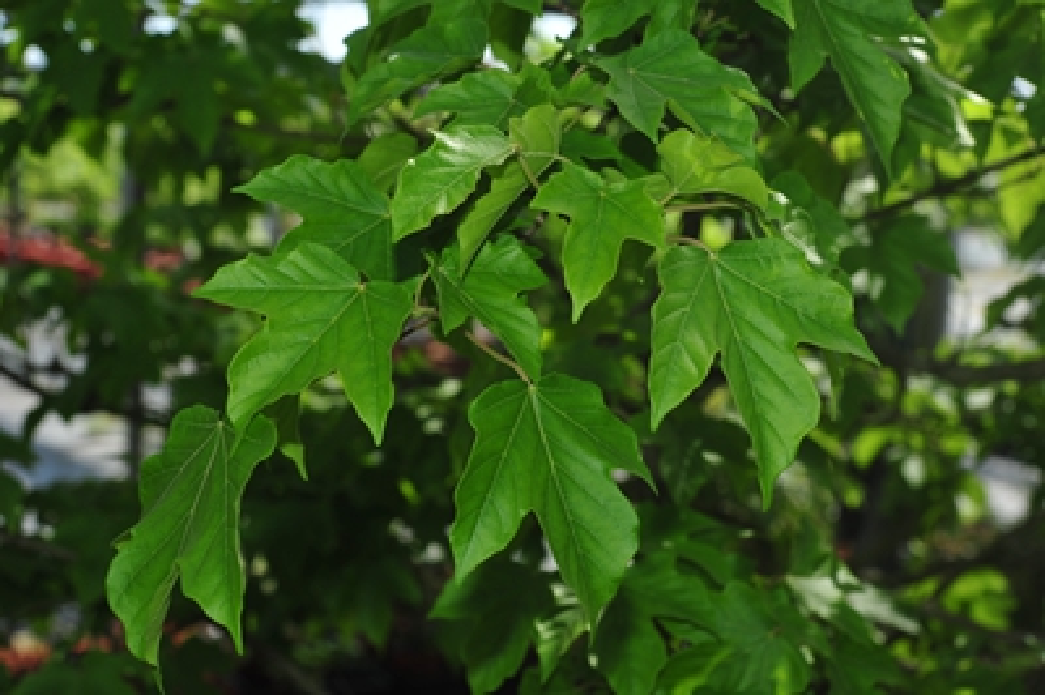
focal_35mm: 60
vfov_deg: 22.6
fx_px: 1740
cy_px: 348
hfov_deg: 33.4
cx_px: 522
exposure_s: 1/125
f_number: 10
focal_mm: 60
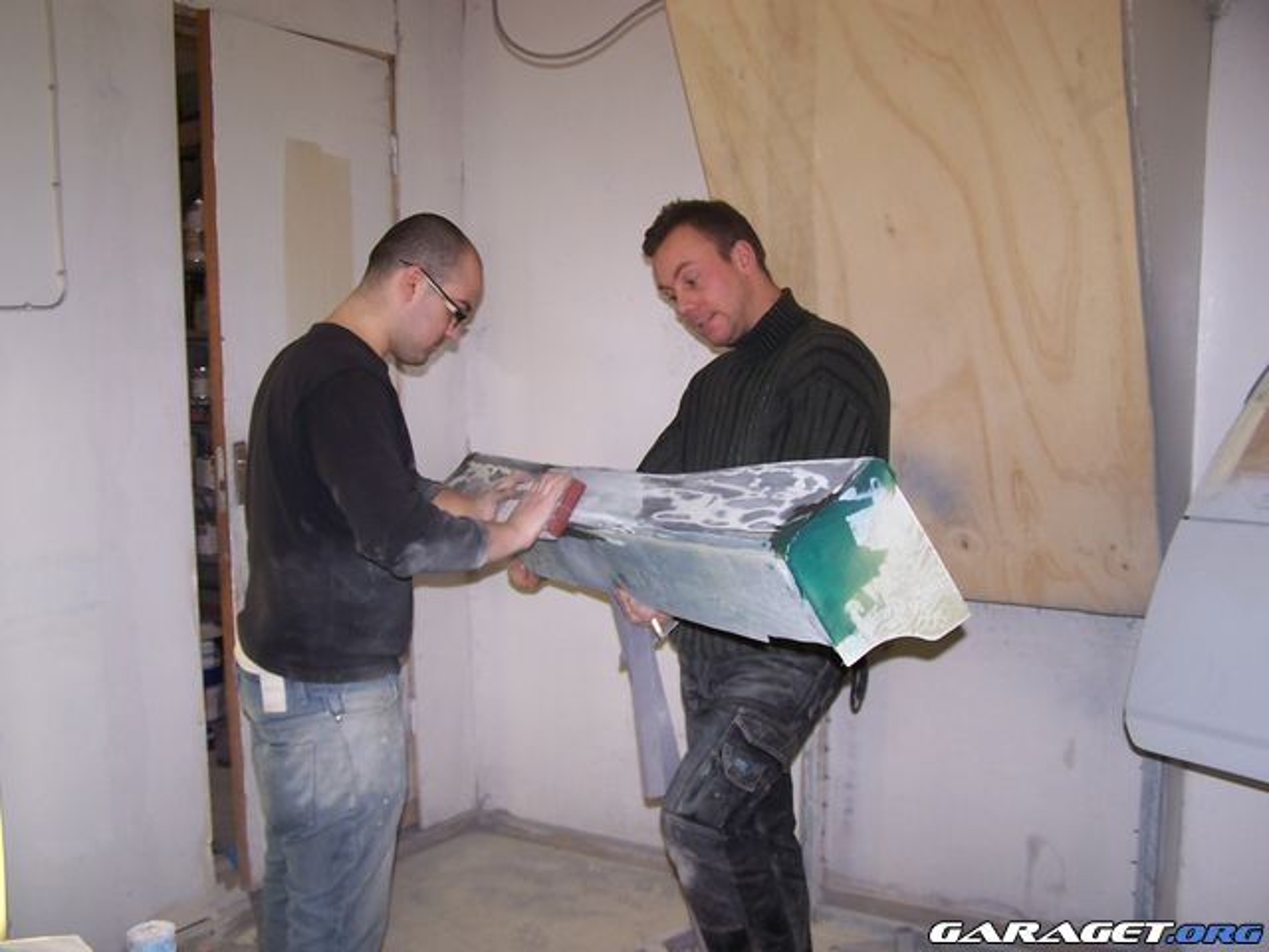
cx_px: 634
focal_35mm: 38
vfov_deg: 37.7
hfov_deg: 49.0
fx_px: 1393
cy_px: 476
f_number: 2.8
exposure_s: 1/60
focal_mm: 6.3
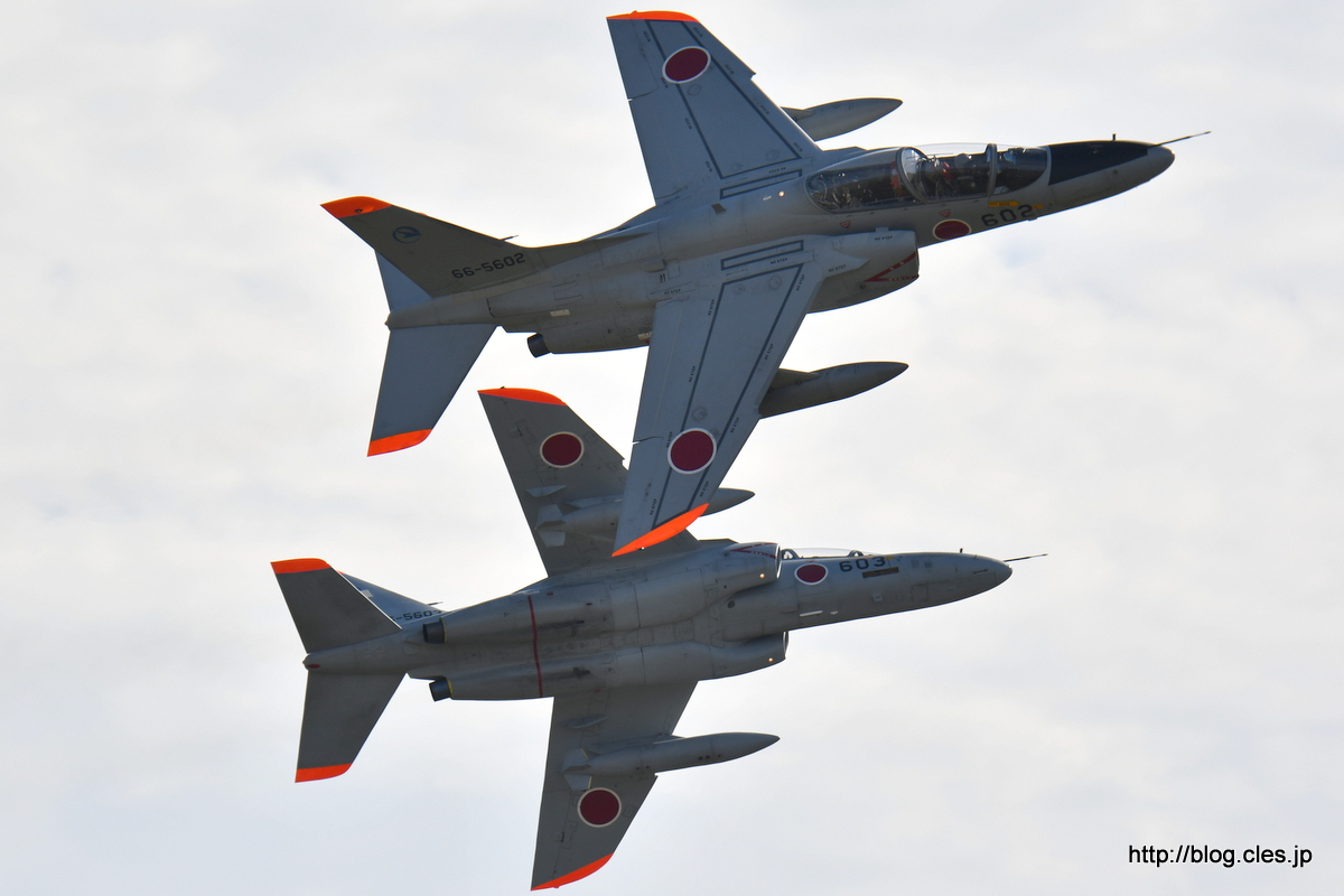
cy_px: 448
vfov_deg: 3.3
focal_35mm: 420
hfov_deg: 4.9
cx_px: 672
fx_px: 15679
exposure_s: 1/1600
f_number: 5.6
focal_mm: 280
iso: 100
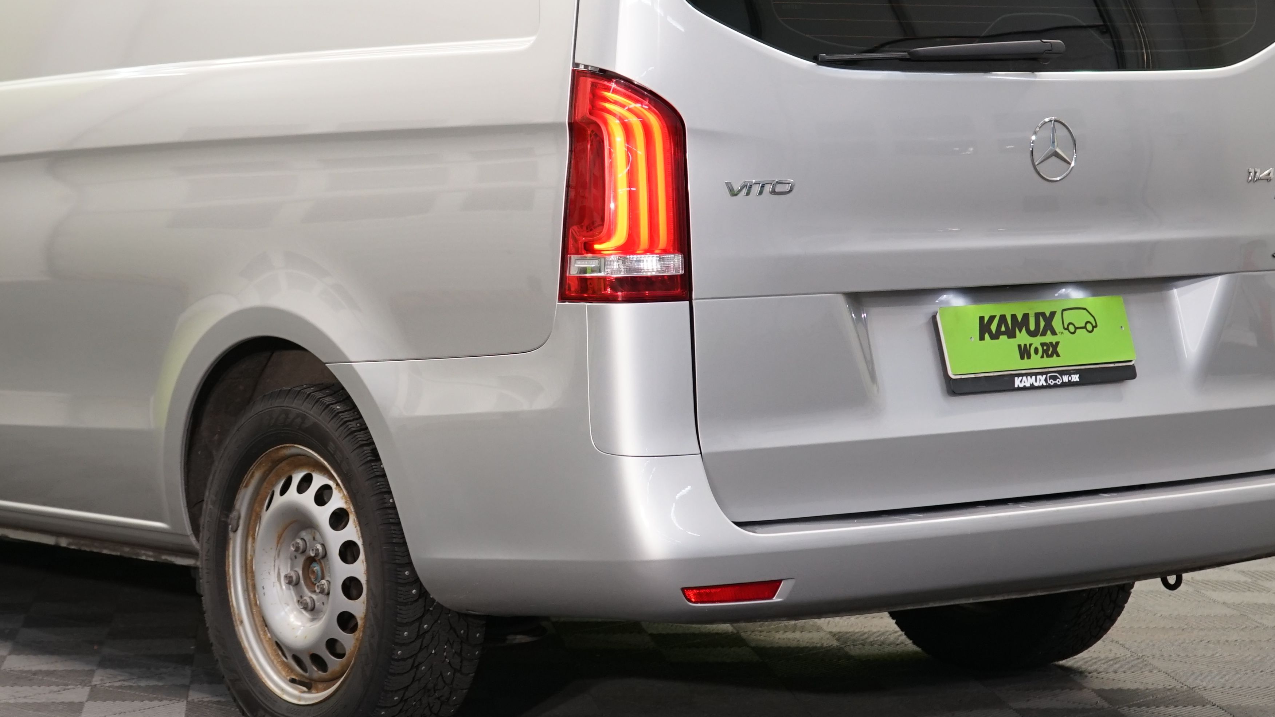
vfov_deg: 12.5
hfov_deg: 21.9
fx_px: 3279
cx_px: 463
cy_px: 227
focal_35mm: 97
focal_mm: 54
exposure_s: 1/50
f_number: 5
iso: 800
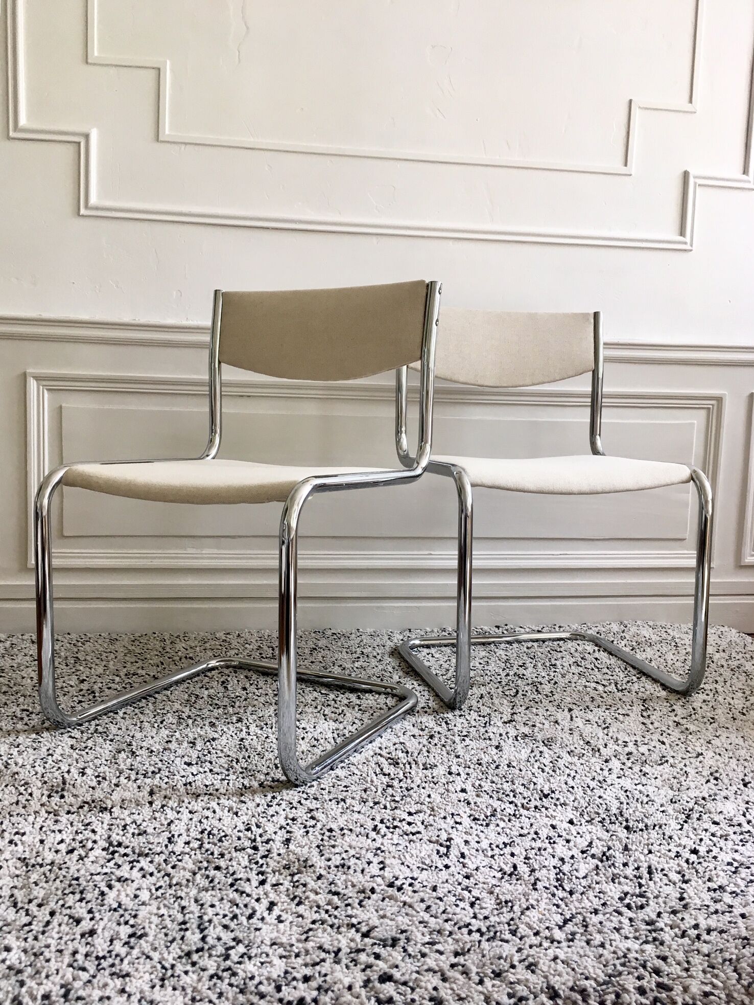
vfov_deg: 61.6
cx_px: 377
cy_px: 502
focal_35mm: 29
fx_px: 842
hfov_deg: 48.3
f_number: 2.2
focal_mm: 4.15
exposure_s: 1/33
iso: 25
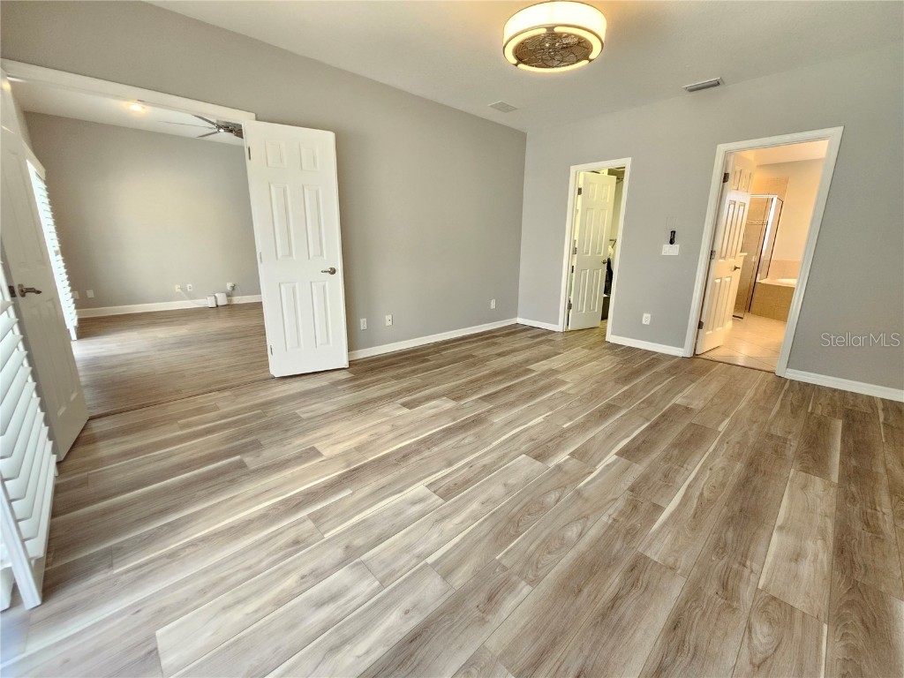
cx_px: 452
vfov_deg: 89.9
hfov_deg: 106.2
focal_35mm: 13
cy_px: 339
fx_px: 339
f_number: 2.2
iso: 400
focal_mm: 2.2
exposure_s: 1/60
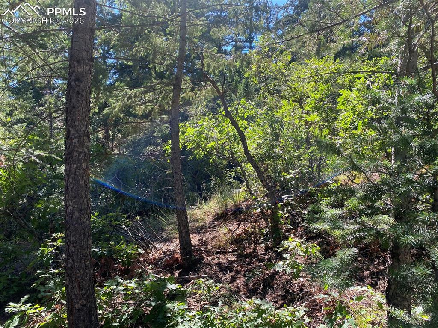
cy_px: 164
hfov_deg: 67.3
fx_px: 329
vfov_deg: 53.0
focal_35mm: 26
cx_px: 219
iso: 32
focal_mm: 4.25
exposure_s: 1/479
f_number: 1.8
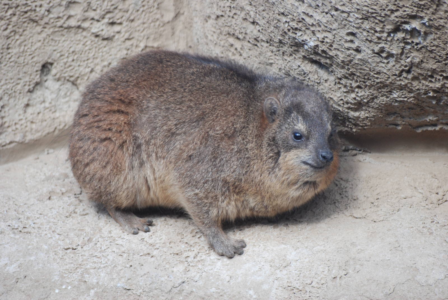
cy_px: 150
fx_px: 4111
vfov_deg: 4.2
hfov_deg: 6.2
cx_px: 224
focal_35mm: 330
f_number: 5.3
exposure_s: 1/200
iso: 400
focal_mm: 220
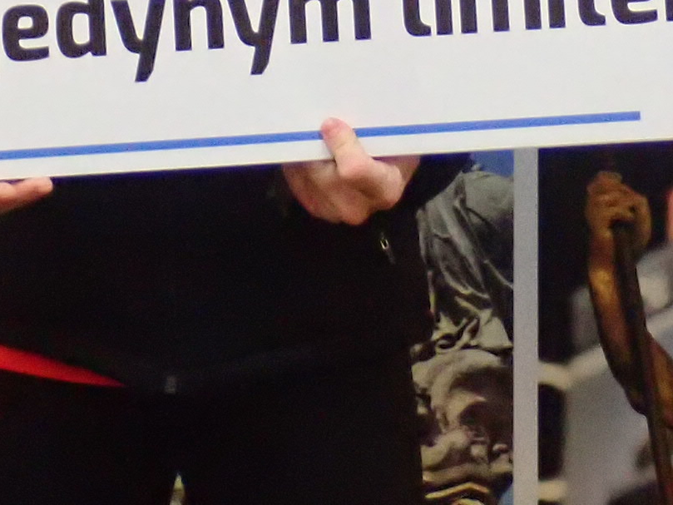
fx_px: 3539
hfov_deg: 10.9
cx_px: 408
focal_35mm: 182
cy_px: -460
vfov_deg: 7.8
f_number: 3.1
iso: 1600
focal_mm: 8.41
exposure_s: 1/200
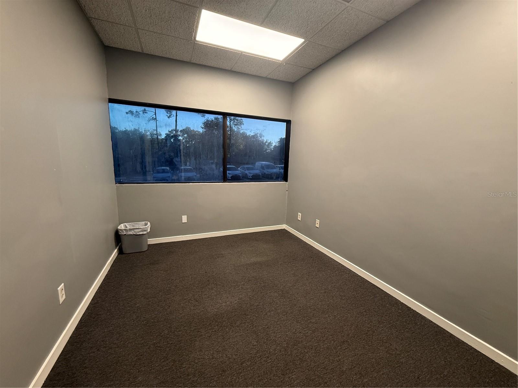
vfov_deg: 85.7
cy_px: 194
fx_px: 209
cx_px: 259
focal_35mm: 14
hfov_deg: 102.1
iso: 200
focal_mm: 2.22
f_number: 2.2
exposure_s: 1/60
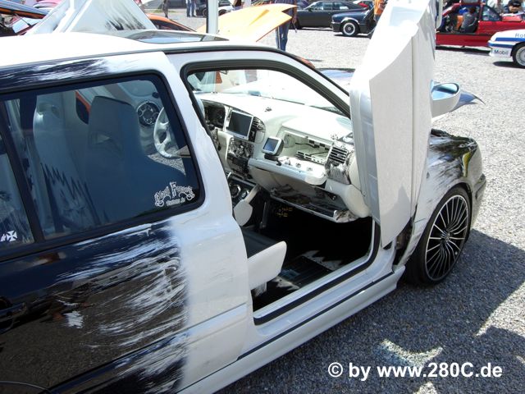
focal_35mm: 38
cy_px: 197
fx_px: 576
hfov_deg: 49.0
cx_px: 262
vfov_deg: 37.7
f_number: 4.3
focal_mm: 6.2
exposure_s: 1/320
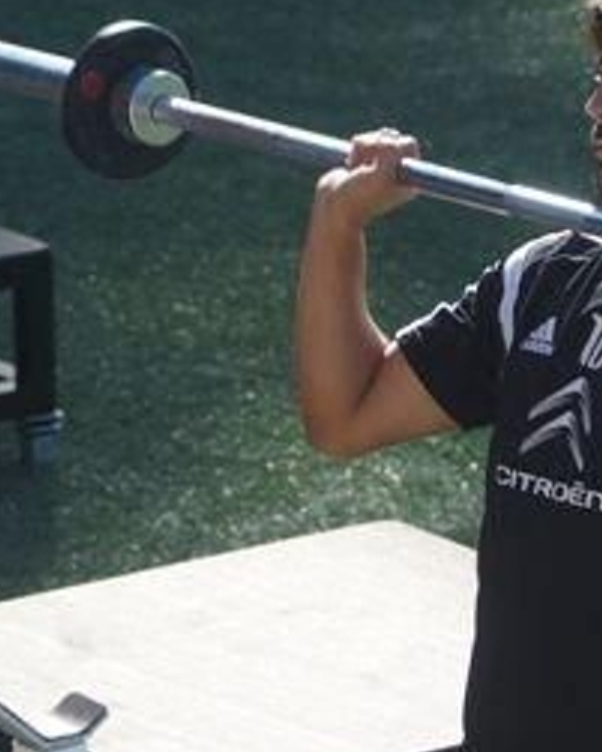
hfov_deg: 2.6
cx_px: 361
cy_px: 379
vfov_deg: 3.2
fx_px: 13477
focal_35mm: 605
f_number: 5
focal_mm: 135
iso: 100
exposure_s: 1/250
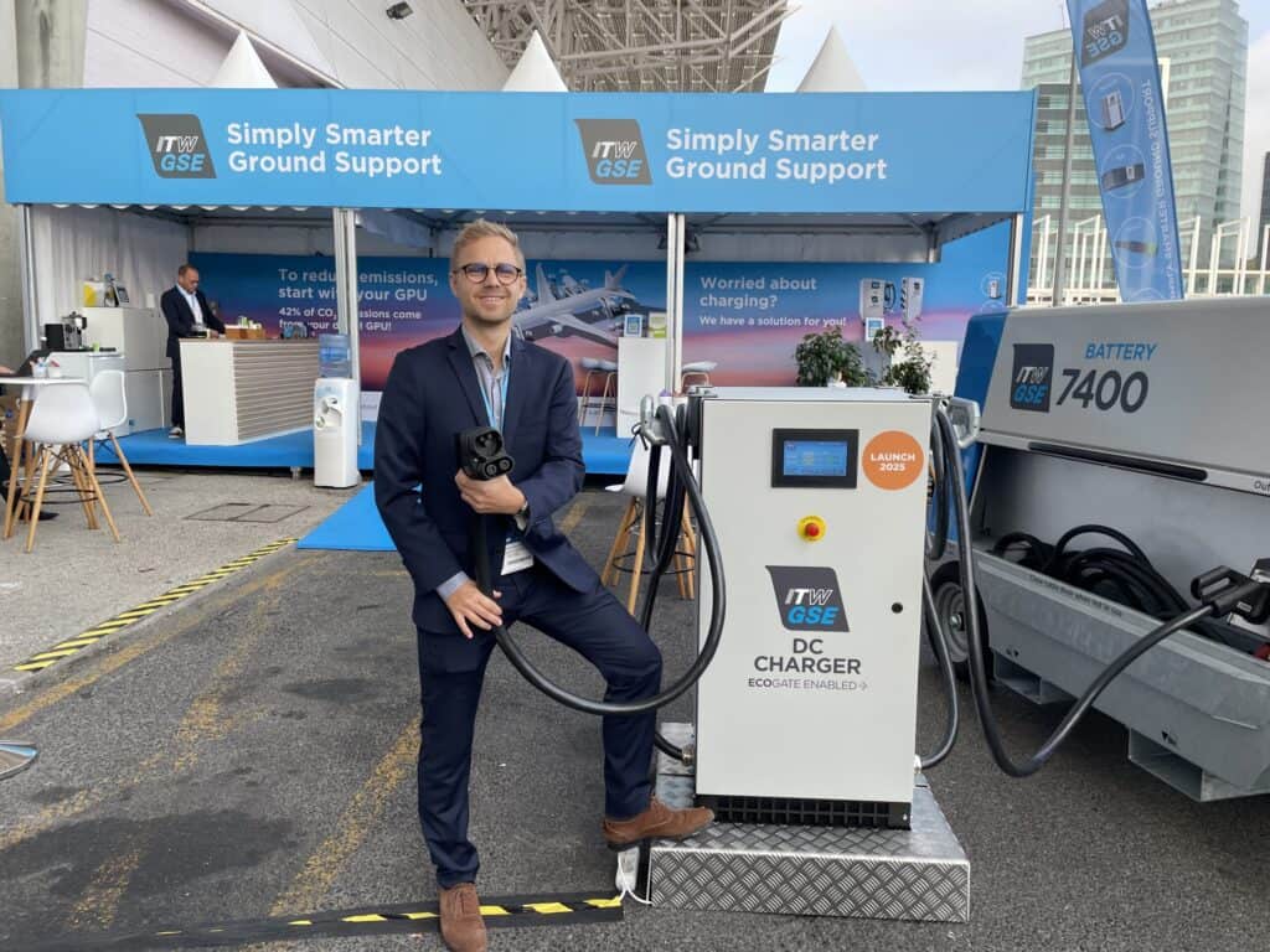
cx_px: 635
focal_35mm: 26
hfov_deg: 67.3
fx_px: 954
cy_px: 476
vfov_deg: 53.1
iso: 32
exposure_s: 1/487
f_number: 1.6
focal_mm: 4.2
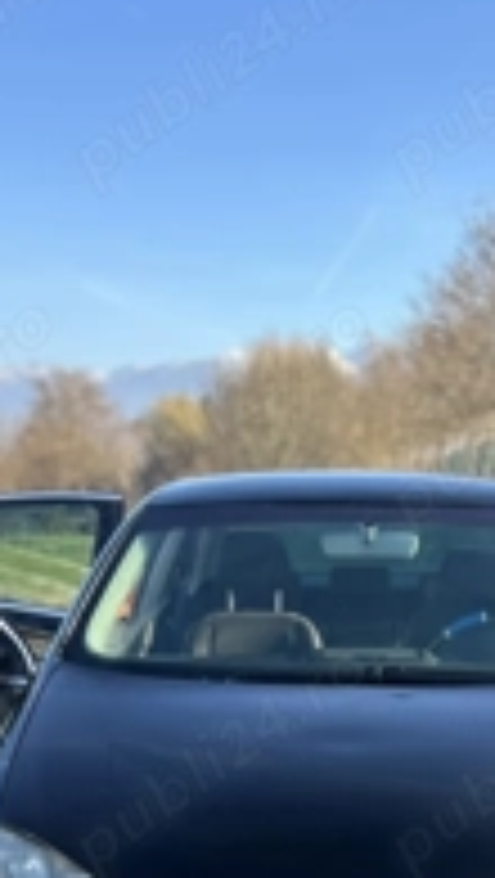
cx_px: 378
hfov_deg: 20.6
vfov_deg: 33.6
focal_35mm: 58
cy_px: 833
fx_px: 1350
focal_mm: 5.7
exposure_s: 1/887
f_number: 1.5
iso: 50
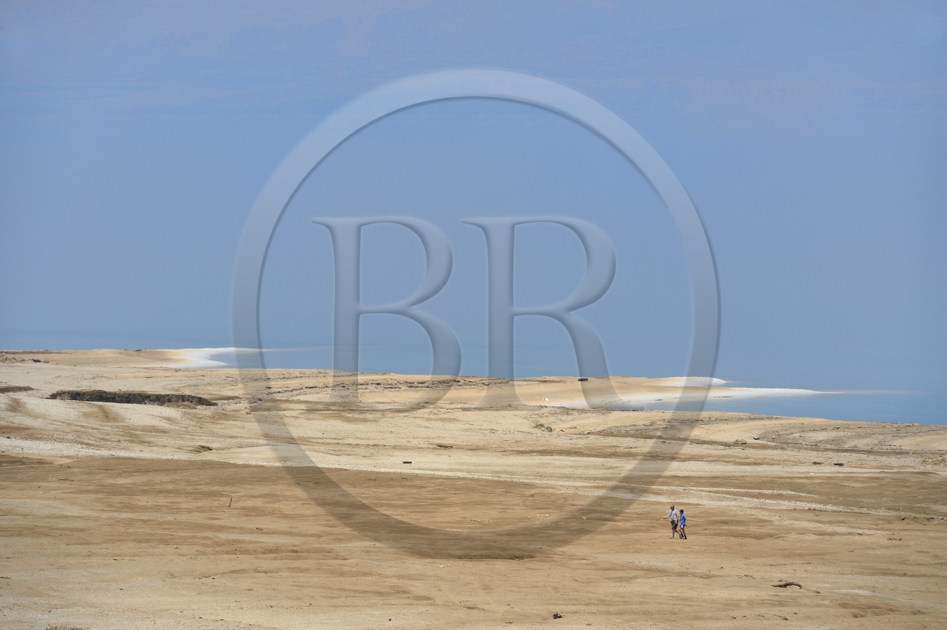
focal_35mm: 200
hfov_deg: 10.3
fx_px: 5257
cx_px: 474
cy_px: 315
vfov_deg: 6.9
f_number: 9
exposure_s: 1/500
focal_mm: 200
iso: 100
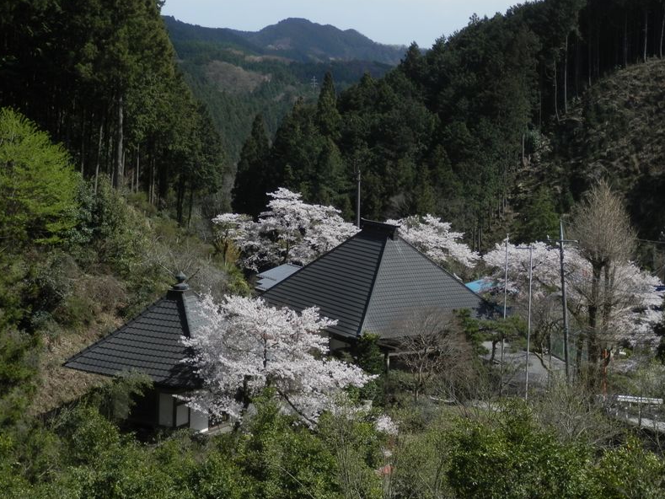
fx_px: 1422
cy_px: 250
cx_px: 330
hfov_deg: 26.3
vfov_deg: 19.9
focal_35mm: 74
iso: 80
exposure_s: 1/640
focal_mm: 13.1
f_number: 4.5
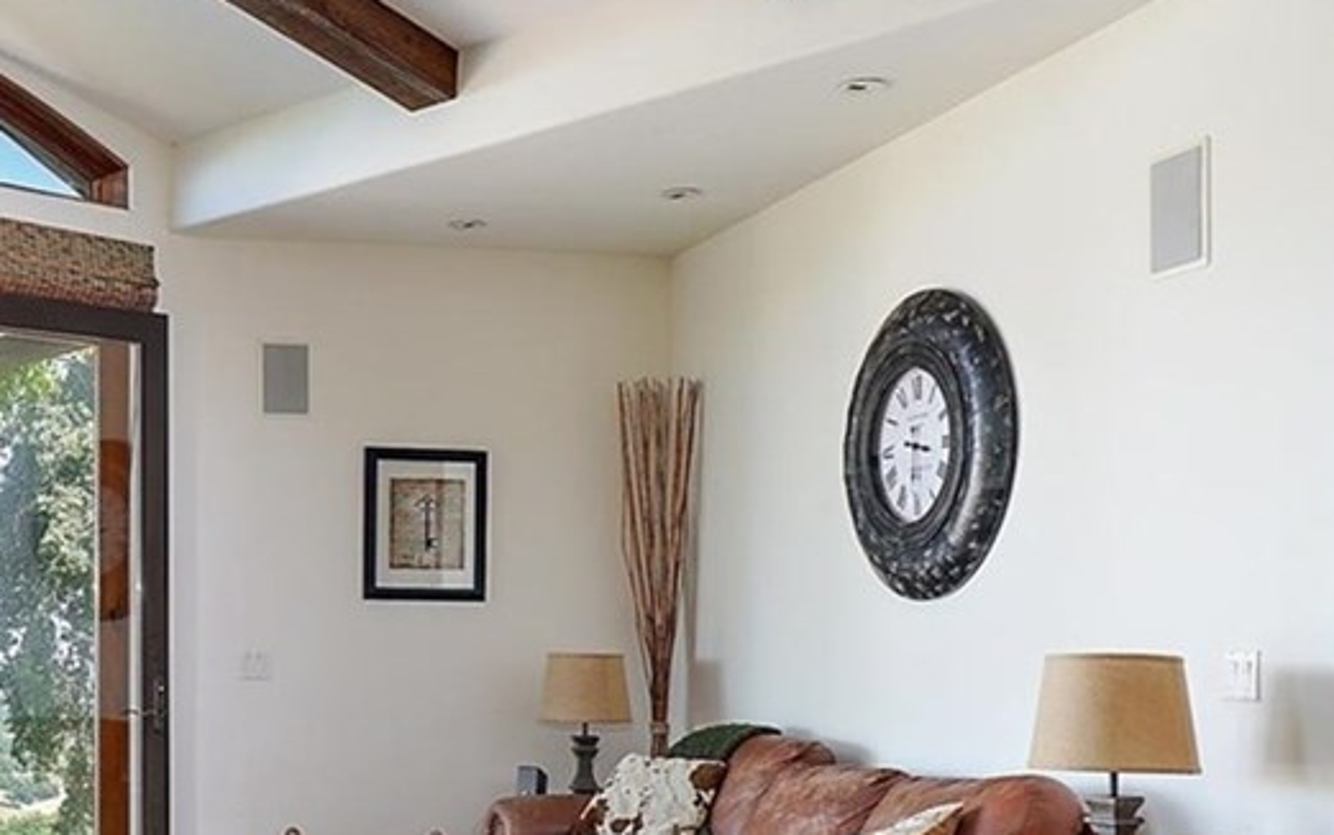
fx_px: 1746
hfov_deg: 40.9
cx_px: 369
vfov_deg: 26.5
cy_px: 648
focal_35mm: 48
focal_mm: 16
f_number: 6.3
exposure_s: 1/15
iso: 320
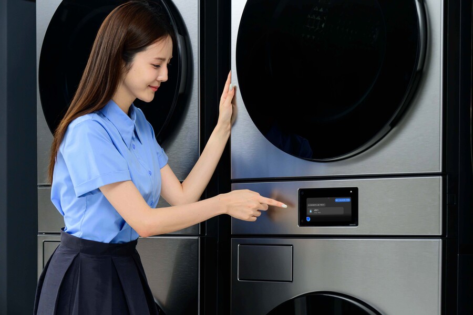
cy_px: 158
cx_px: 236
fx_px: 1064
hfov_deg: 25.1
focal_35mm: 81
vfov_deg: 16.9
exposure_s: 1/125
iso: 1600
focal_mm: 81
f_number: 8
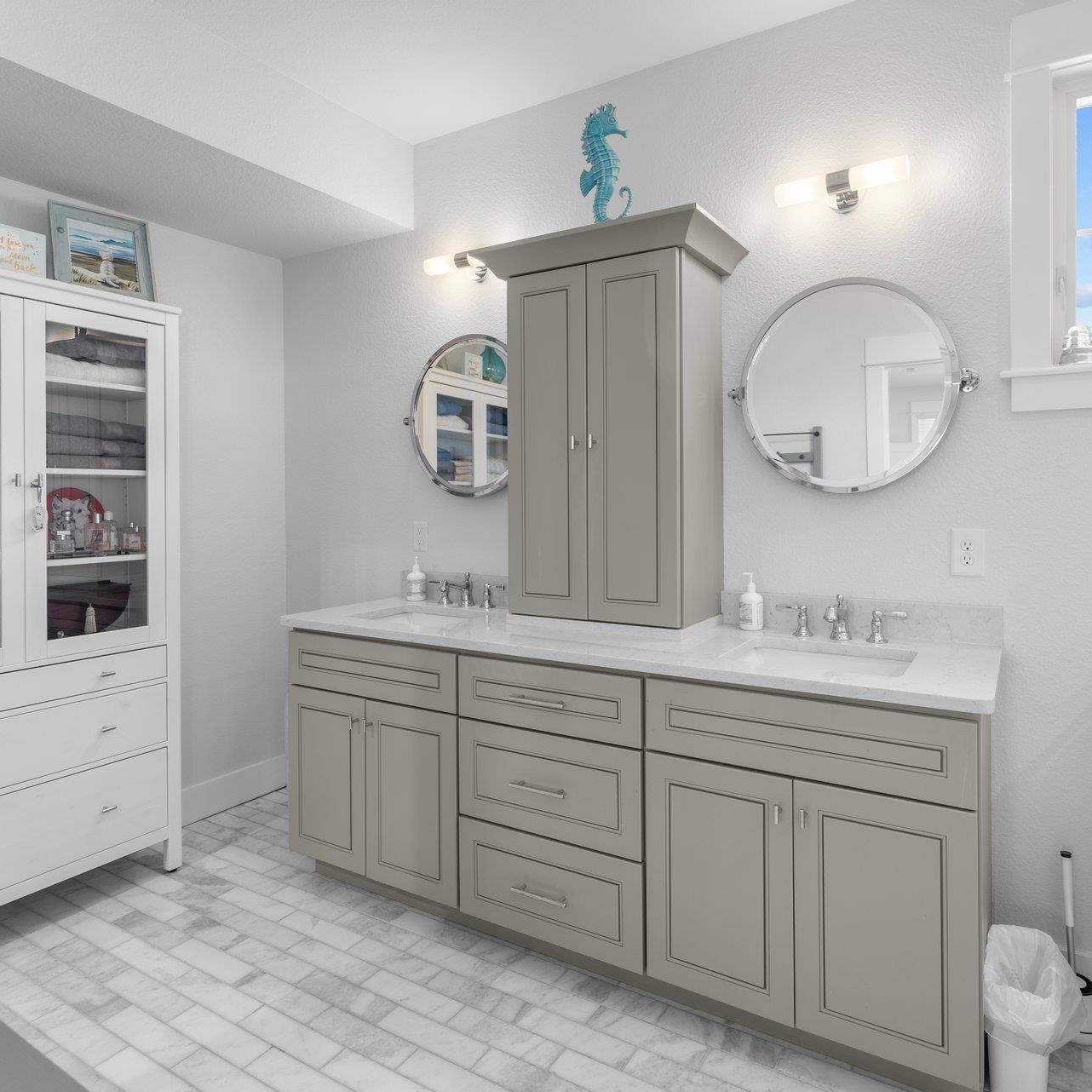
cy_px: 521
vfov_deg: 77.6
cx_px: 640
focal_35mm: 19
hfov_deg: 77.0
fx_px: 678
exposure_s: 1
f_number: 8
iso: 100
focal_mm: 14
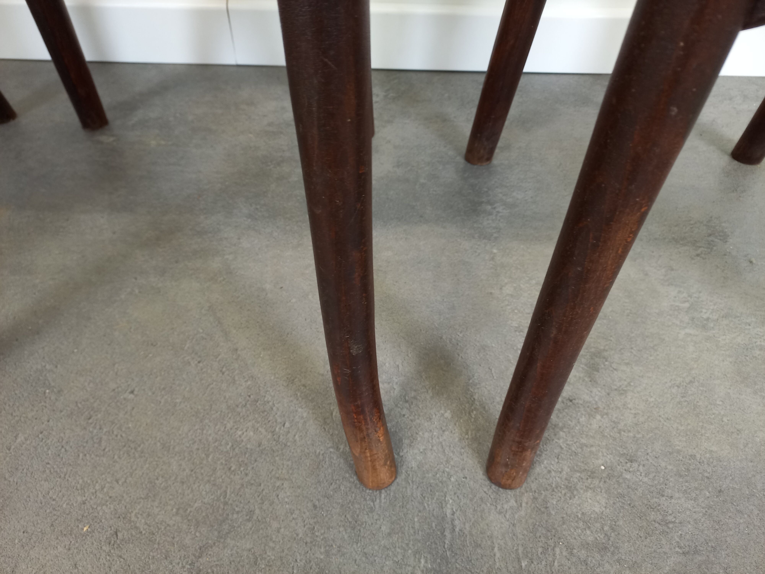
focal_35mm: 25
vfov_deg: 54.9
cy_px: 287
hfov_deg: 69.4
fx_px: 552
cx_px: 382
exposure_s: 1/25
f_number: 1.8
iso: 320
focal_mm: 4.65
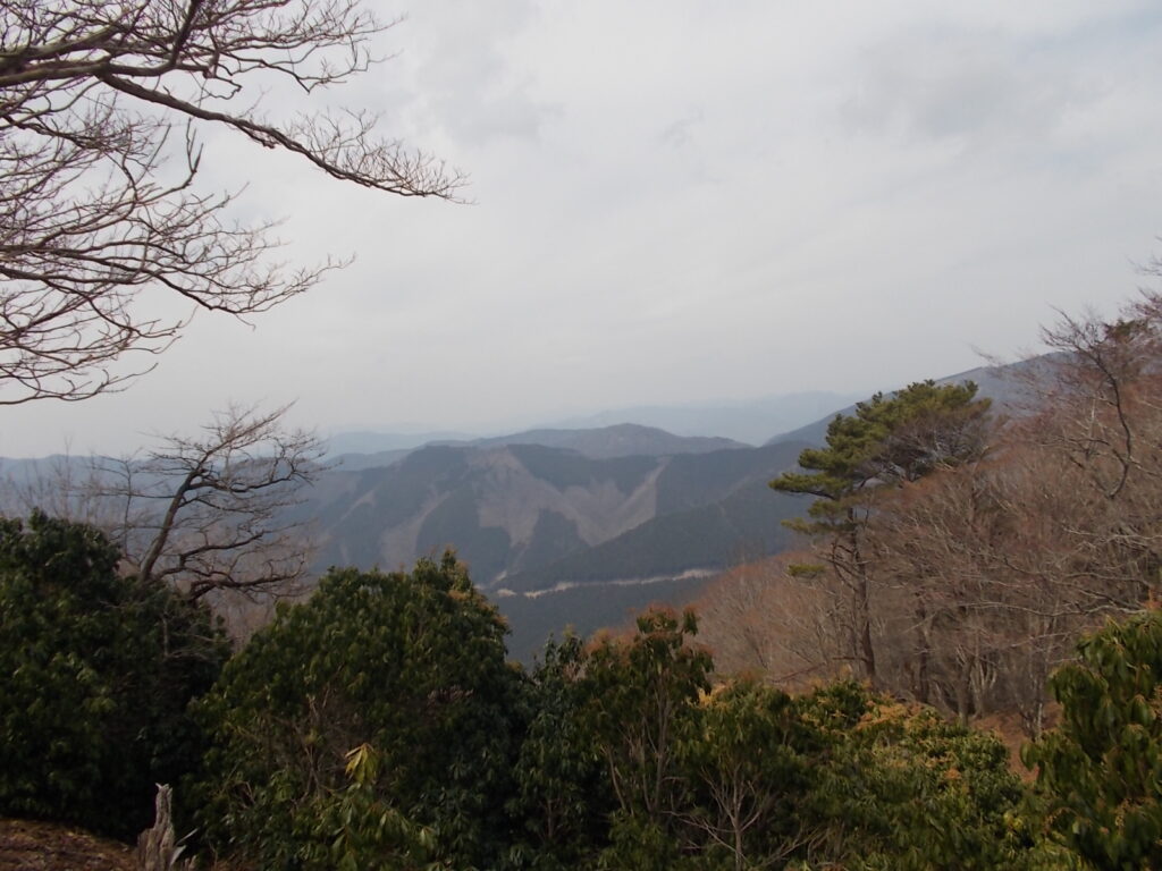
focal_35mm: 26
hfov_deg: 67.3
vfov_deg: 53.1
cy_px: 436
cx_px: 581
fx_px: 873
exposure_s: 1/160
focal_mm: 4.6
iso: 80
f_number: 8
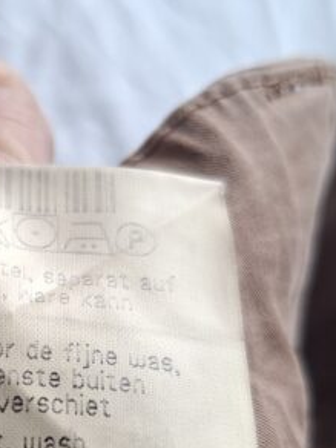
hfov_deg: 21.8
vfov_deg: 29.7
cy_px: 388
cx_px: -49
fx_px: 815
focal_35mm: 63
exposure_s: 1/100
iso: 125
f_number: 1.8
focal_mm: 5.54
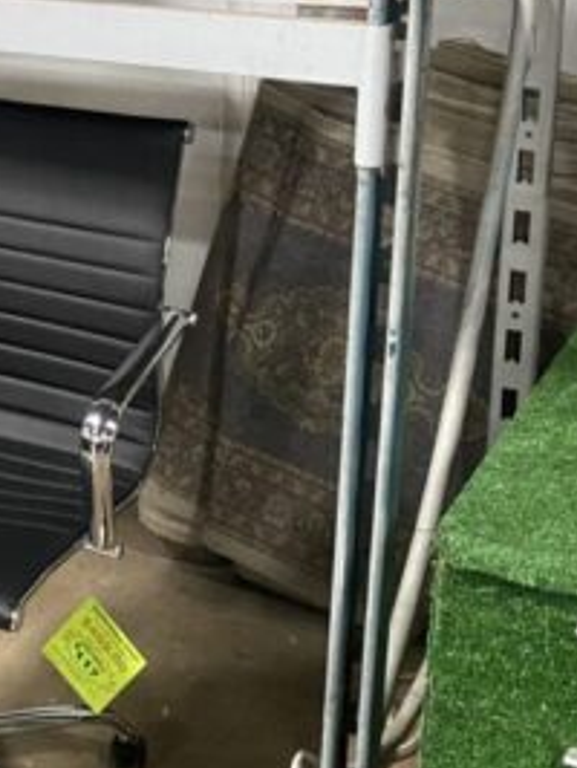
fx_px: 1664
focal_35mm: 75
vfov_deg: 25.2
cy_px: 75
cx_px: -254
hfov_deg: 17.9
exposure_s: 1/60
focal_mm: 4.25
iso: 500
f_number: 1.8
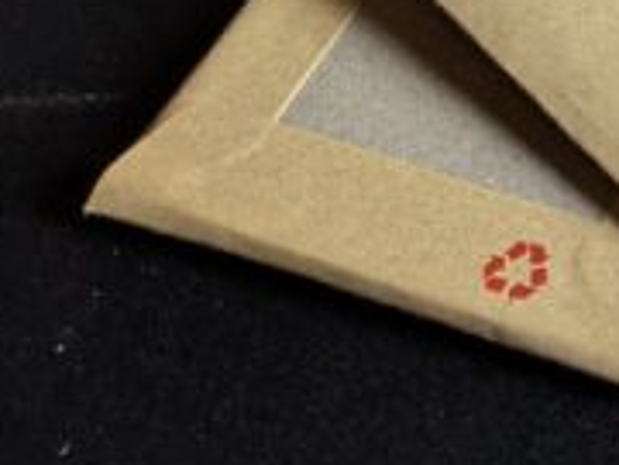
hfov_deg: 10.6
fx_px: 2539
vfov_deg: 10.4
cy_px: 422
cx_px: 1737
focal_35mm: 142
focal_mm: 5.43
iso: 202
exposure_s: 1/25
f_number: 1.89
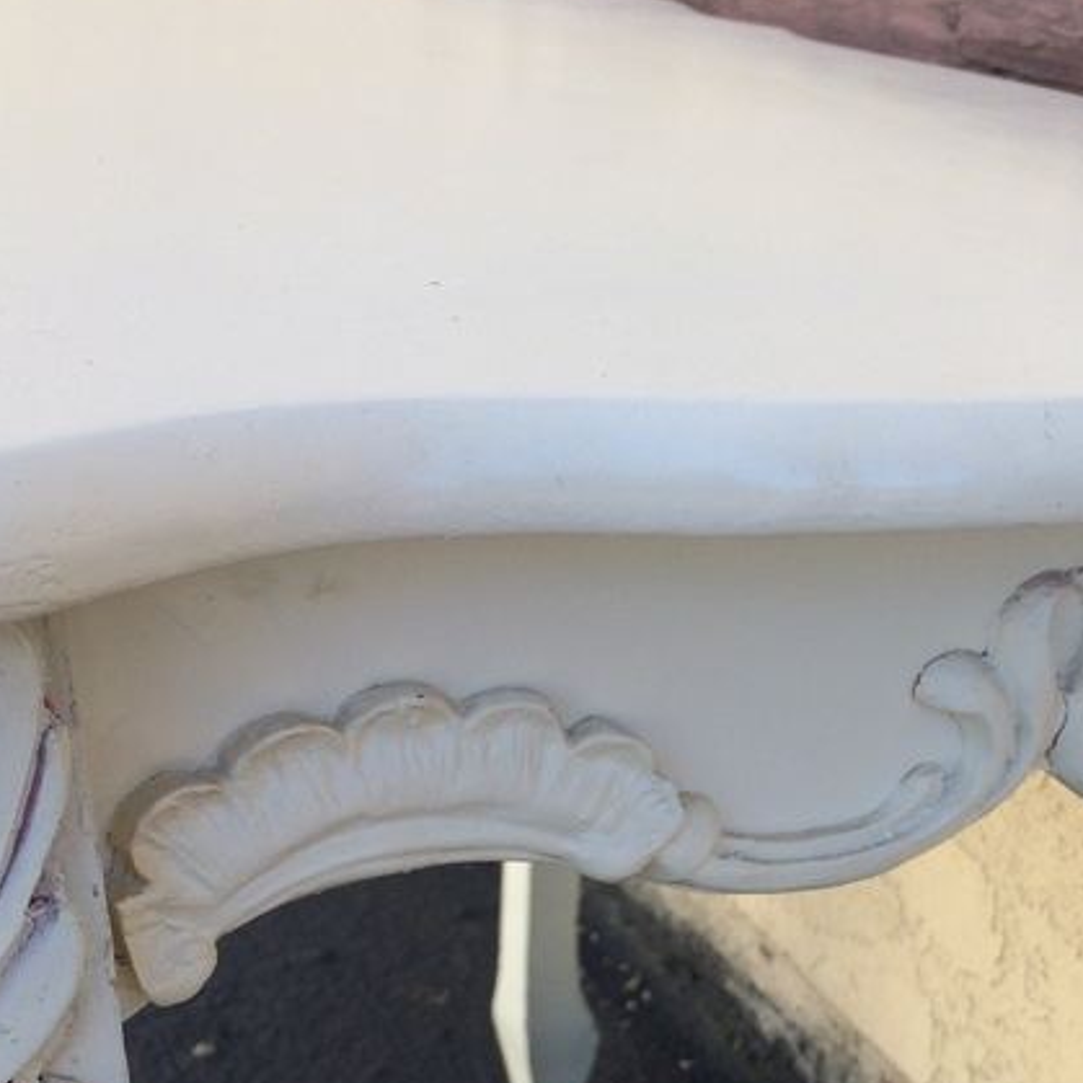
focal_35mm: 57
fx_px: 2018
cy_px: 753
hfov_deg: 29.5
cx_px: 822
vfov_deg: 29.8
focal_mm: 4.12
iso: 32
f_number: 2.2
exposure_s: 1/540
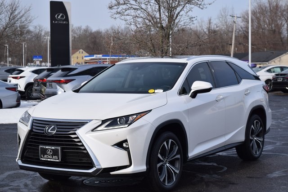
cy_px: 96
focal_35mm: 72
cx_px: 144
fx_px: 576
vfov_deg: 18.9
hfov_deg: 28.1
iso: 400
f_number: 7.1
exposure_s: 1/1600
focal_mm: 48
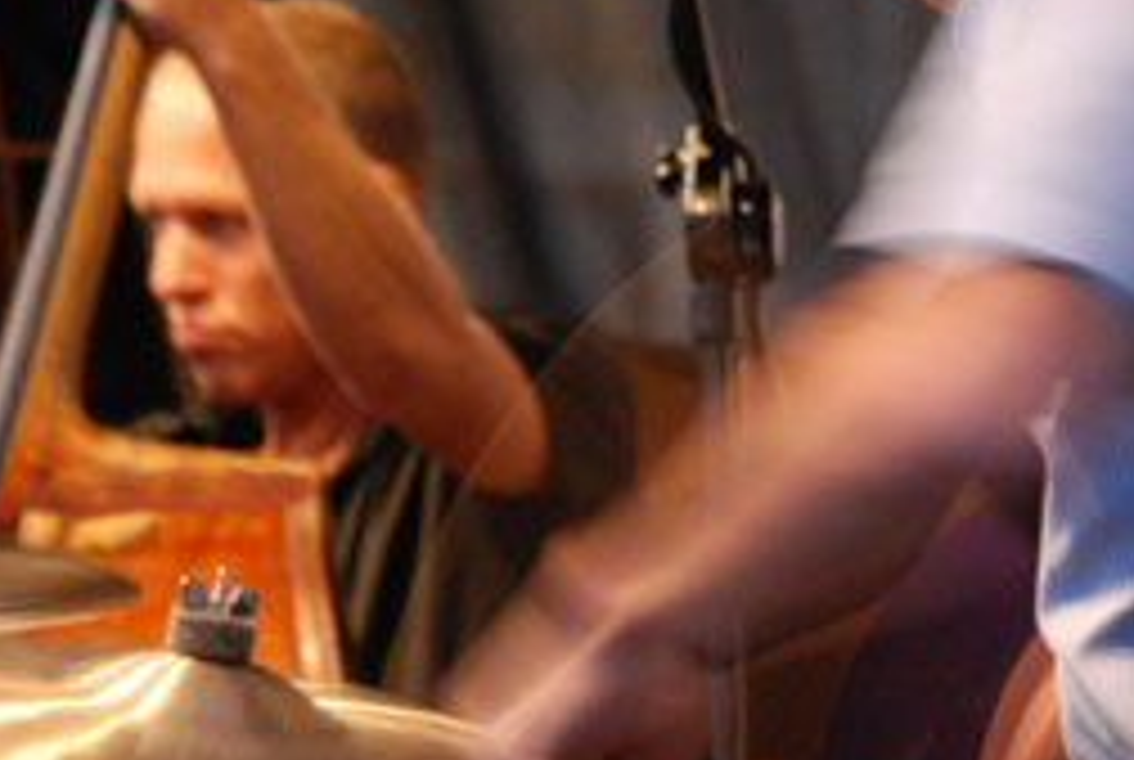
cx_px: 612
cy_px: 119
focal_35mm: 312
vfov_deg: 4.4
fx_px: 9845
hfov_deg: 6.6
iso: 1250
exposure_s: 1/15
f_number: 5.6
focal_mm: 105
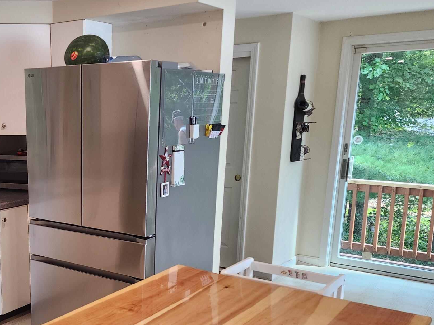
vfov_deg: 33.8
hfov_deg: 42.7
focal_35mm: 42
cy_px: 235
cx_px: 85
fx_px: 527
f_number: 1.8
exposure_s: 1/120
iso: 160
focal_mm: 6.4
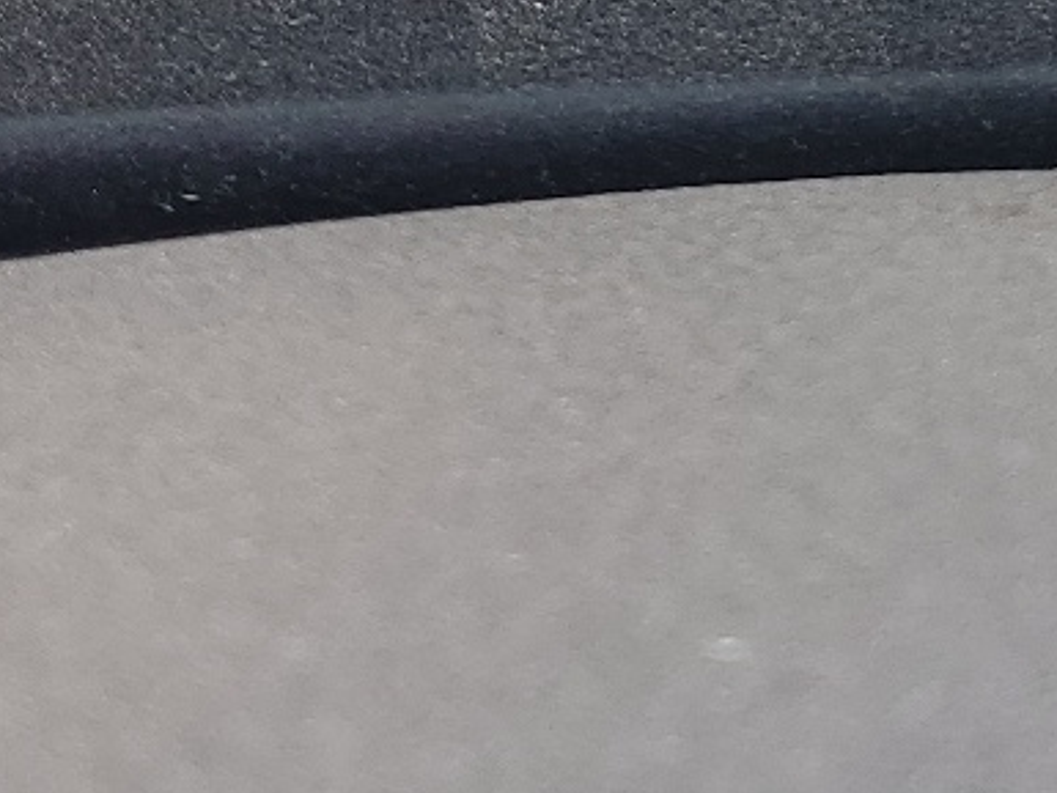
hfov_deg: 18.2
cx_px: 711
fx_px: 3299
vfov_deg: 12.3
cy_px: -741
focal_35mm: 108
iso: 52
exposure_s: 1/120
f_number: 1.5
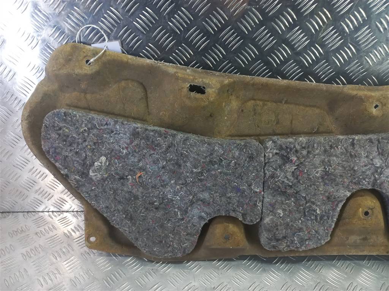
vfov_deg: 54.9
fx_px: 281
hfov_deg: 69.4
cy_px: 146
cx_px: 194
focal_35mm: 25
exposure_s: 1/50
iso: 80
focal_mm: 4.6
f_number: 1.8
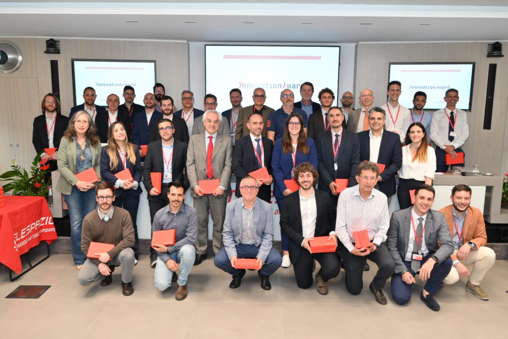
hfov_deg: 61.9
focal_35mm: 30
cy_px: 170
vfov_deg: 43.6
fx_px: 423
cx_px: 254
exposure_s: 1/160
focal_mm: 30
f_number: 5.6
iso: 2000
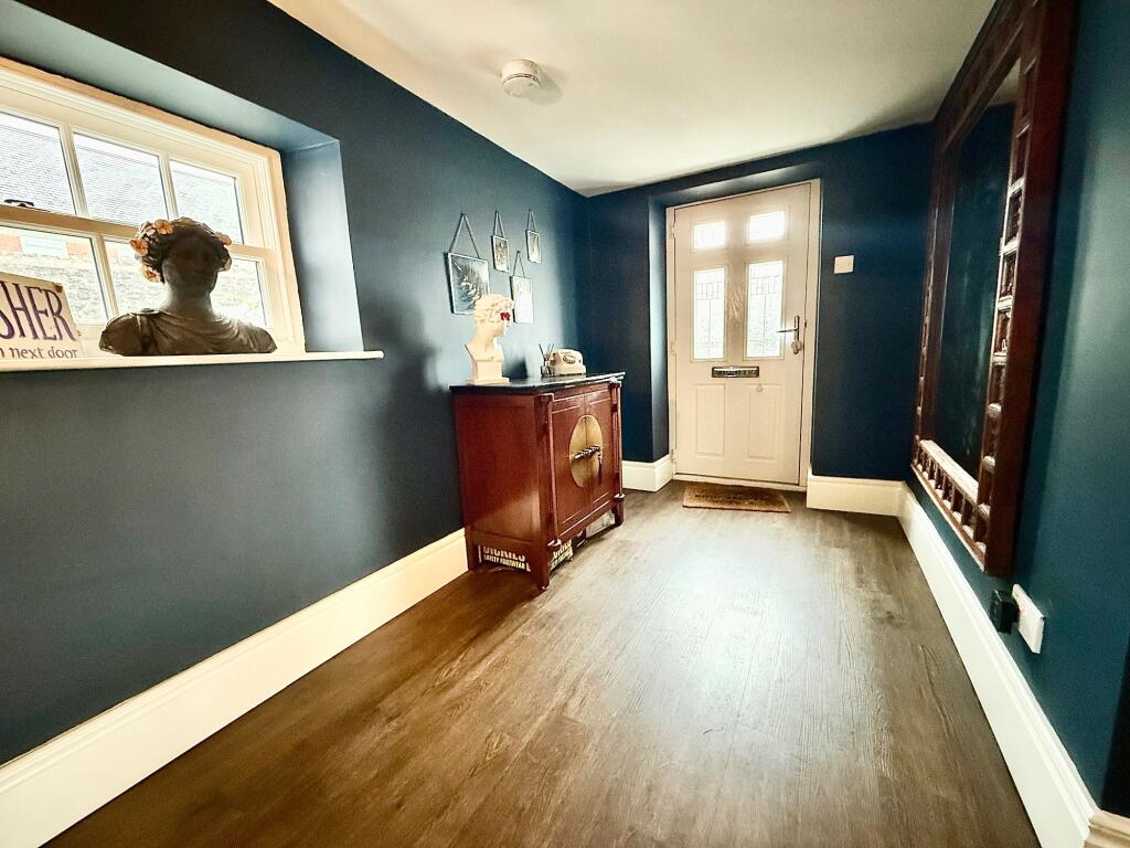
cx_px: 565
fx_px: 457
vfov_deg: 85.7
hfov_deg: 102.1
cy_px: 424
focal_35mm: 14
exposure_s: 1/33
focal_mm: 2.22
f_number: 2.2
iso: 1000
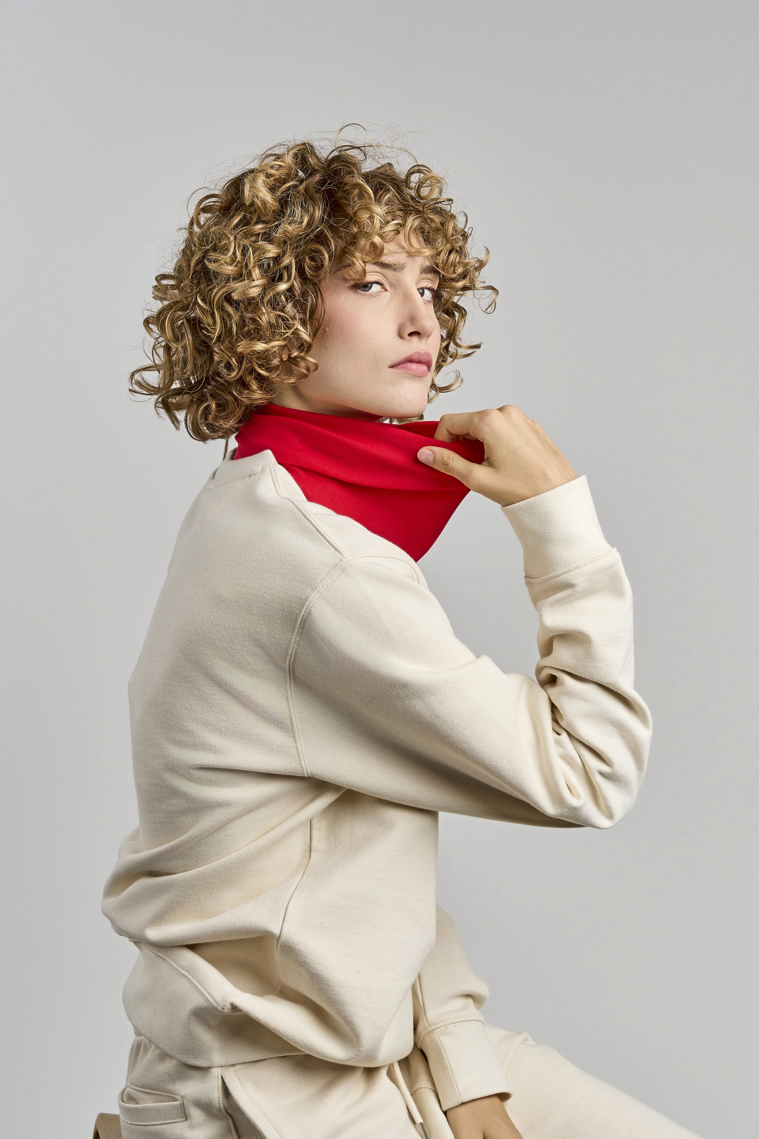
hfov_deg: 18.2
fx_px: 2372
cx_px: 380
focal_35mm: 75
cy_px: 570
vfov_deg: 27.0
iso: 320
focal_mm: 50
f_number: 9
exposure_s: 1/160
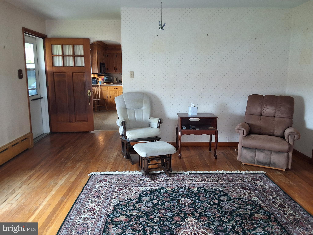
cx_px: 156
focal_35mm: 28
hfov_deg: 63.4
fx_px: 253
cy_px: 118
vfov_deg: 49.7
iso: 320
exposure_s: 1/20
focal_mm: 2.91
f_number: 1.9
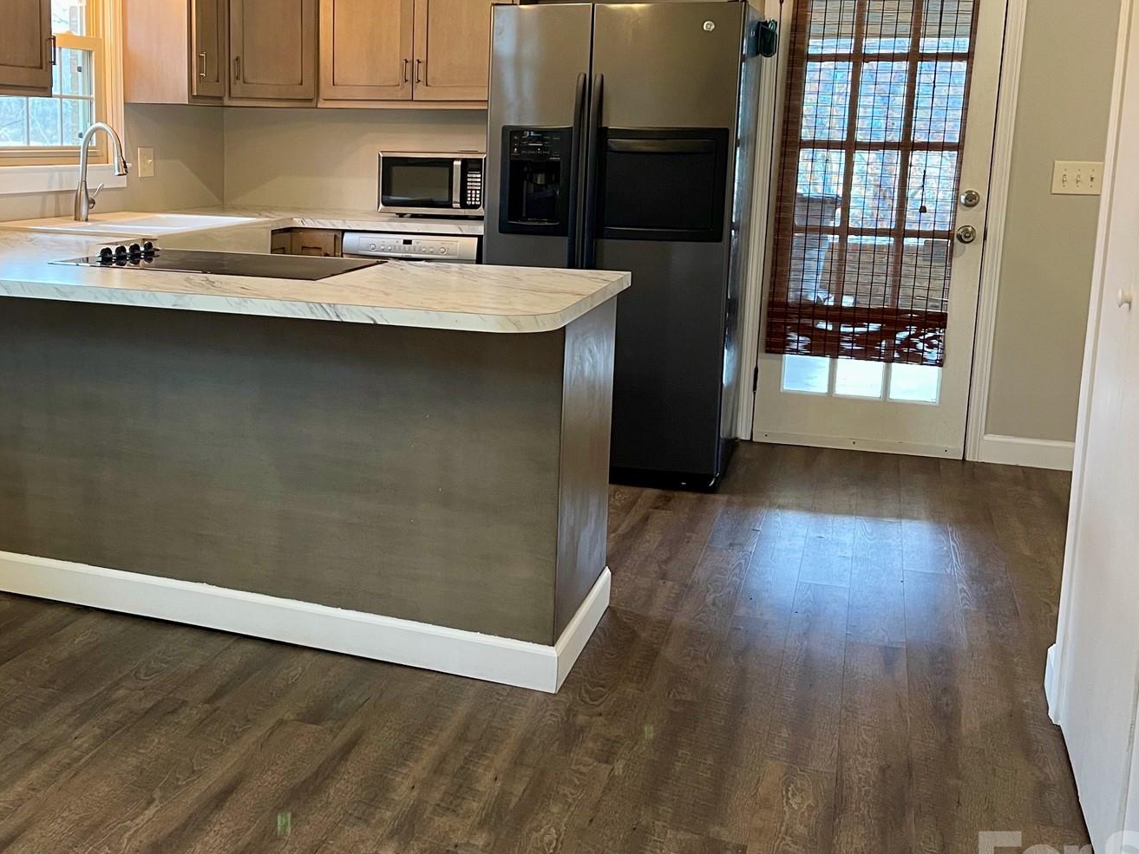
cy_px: 336
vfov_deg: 36.7
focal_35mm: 39
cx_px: 367
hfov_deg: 47.0
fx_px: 1283
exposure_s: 1/60
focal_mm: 5.1
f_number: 1.6
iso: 250
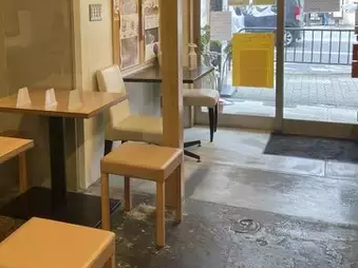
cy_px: 60
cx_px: 88
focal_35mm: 46
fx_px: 476
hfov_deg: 40.1
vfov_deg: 30.8
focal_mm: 4.2
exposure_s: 1/120
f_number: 1.6
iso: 50
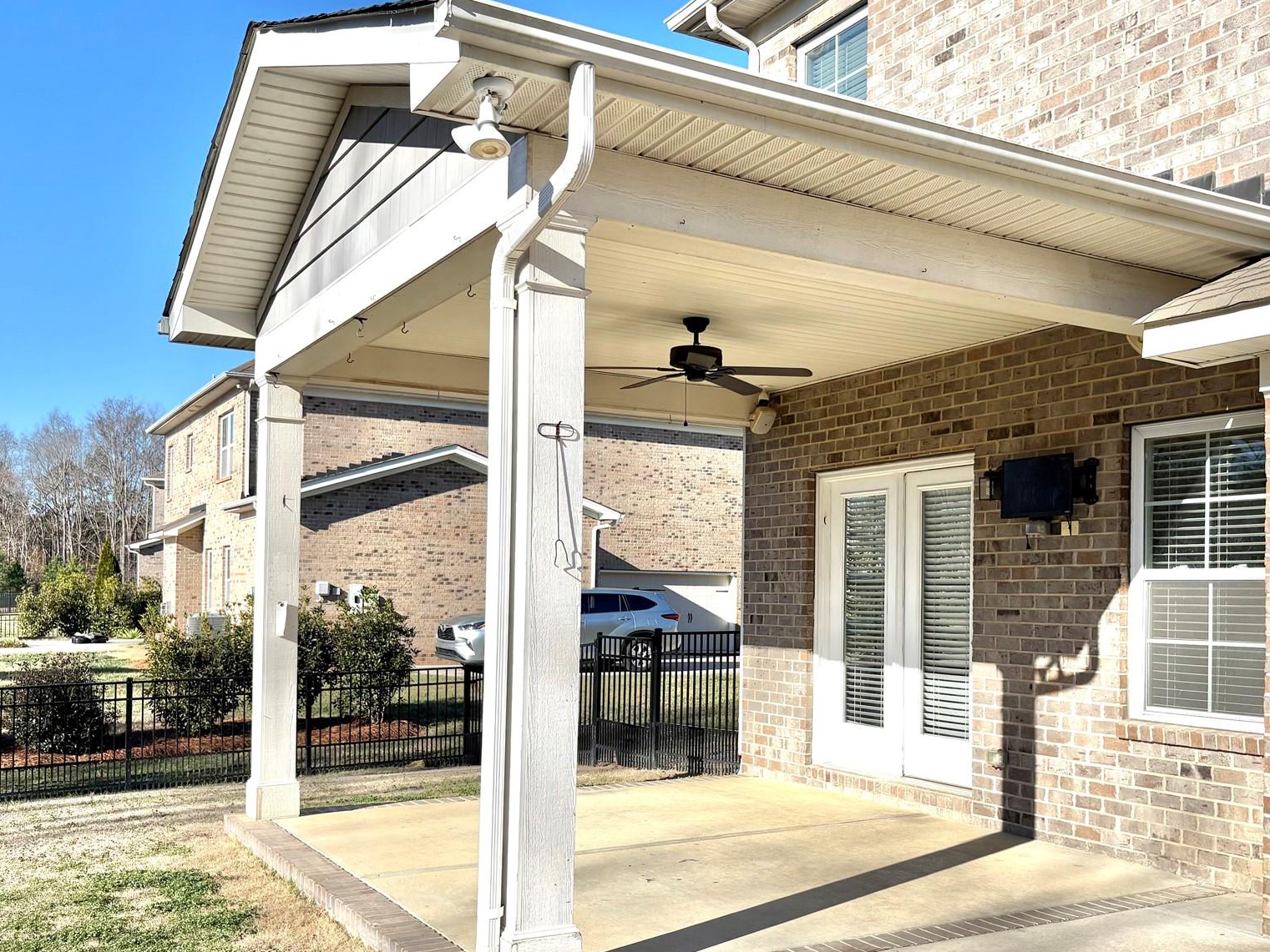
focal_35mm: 35
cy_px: 570
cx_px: 772
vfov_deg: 40.5
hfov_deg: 52.2
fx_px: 1284
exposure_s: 1/4065
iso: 50
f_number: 1.6
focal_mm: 5.96
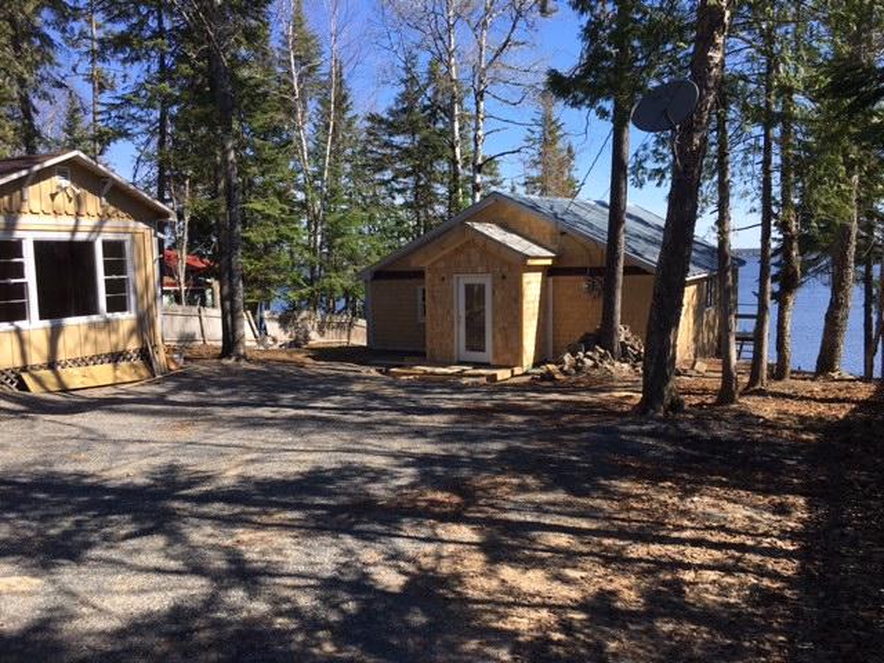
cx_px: 442
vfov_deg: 48.2
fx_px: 741
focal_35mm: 29
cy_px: 332
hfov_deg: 61.7
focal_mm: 4.15
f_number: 2.2
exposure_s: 1/785
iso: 25
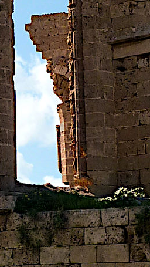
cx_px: -61
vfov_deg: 15.5
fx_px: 976
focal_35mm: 138
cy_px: 102
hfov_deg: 8.6
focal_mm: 4.4
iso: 80
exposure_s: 1/500
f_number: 4.5
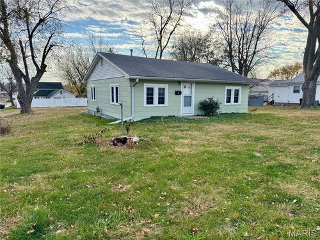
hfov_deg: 71.6
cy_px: 120
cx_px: 160
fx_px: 222
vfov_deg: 56.8
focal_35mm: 24
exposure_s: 1/1597
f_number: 1.78
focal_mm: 6.76
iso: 80
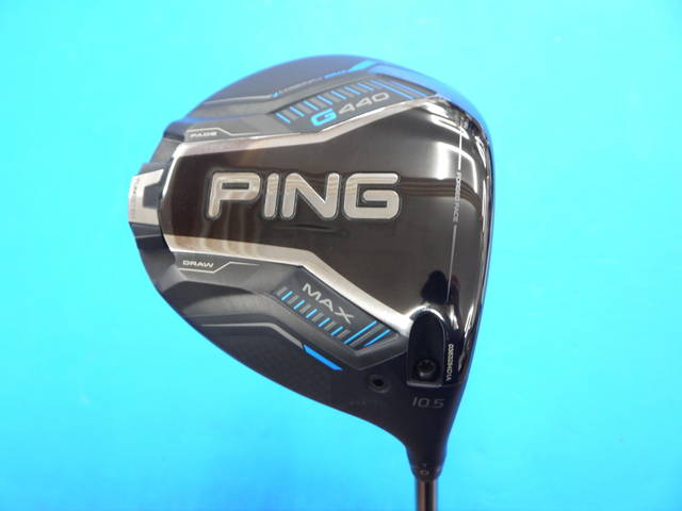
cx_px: 341
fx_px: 985
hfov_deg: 38.2
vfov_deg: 29.1
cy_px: 256
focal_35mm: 50
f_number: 4.6
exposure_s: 1/50
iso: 800
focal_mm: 25
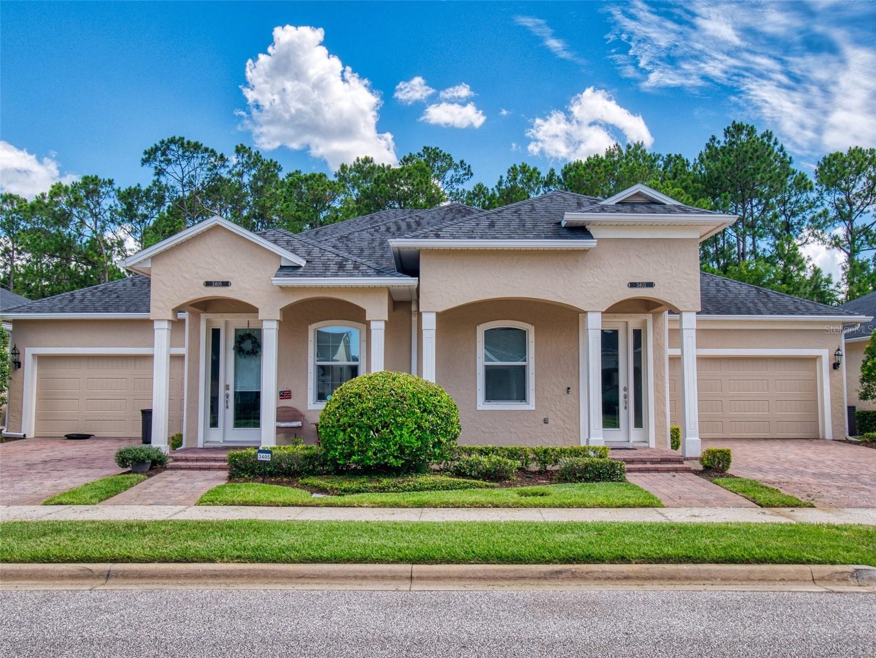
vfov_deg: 41.8
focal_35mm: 34
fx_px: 861
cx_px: 438
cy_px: 329
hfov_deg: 53.9
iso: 200
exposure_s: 1/160
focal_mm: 17
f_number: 8
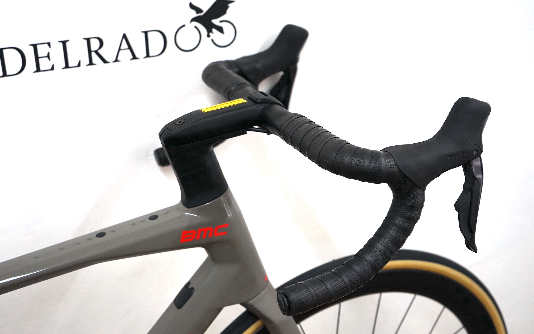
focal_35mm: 47
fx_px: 684
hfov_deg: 42.6
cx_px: 253
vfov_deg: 27.4
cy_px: 169
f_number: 4.5
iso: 1000
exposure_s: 1/160
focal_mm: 43
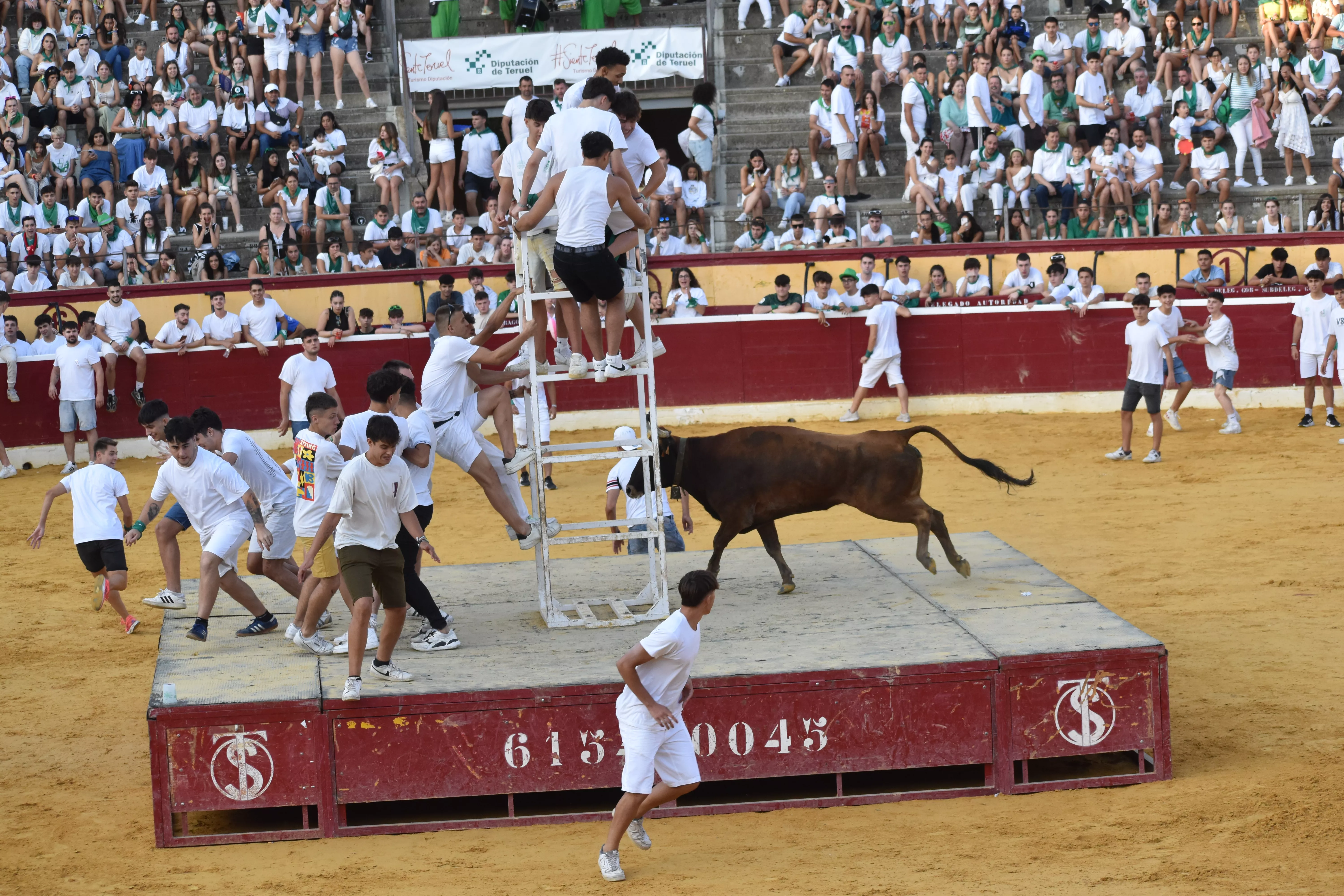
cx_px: 672
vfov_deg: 13.0
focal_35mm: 105
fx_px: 3920
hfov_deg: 19.5
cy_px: 448
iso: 800
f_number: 6.3
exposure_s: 1/640
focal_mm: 70
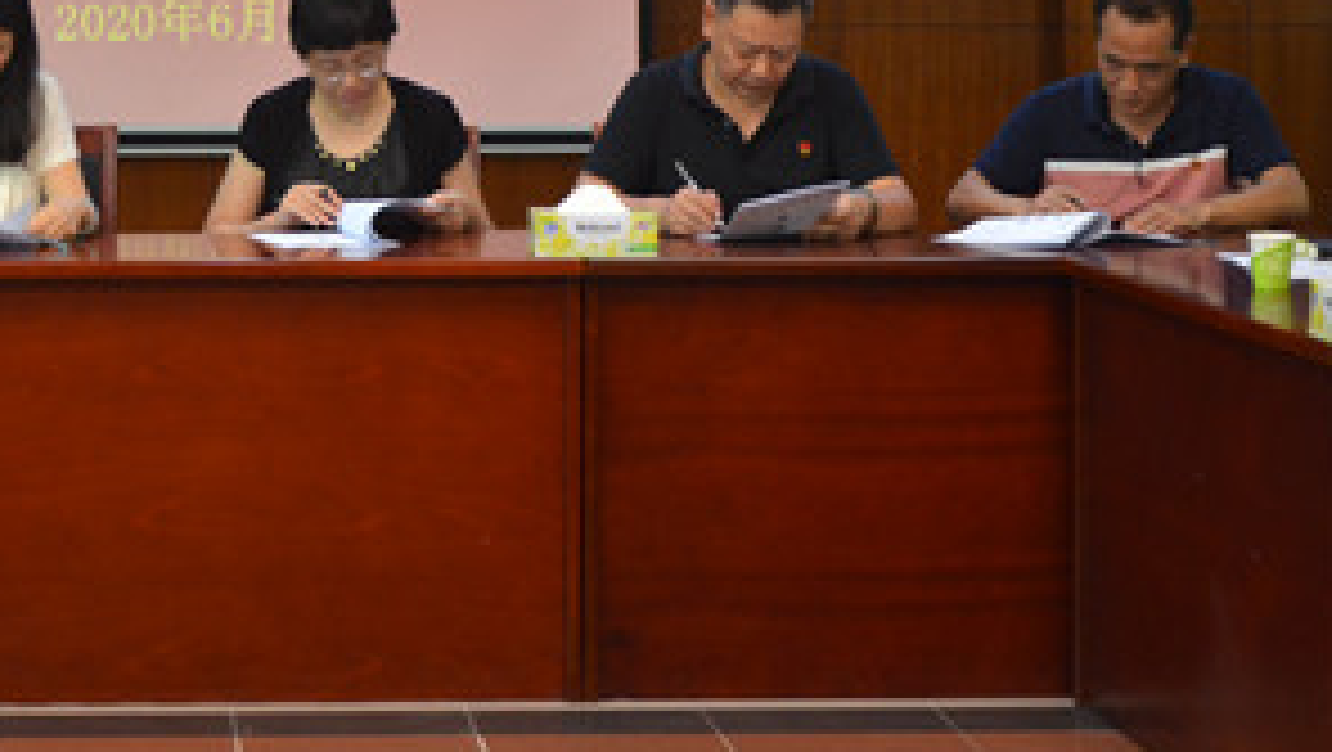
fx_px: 3817
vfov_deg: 11.1
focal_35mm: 108
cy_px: -38
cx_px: 148
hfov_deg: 19.5
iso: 720
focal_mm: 34
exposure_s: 1/60
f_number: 4.2
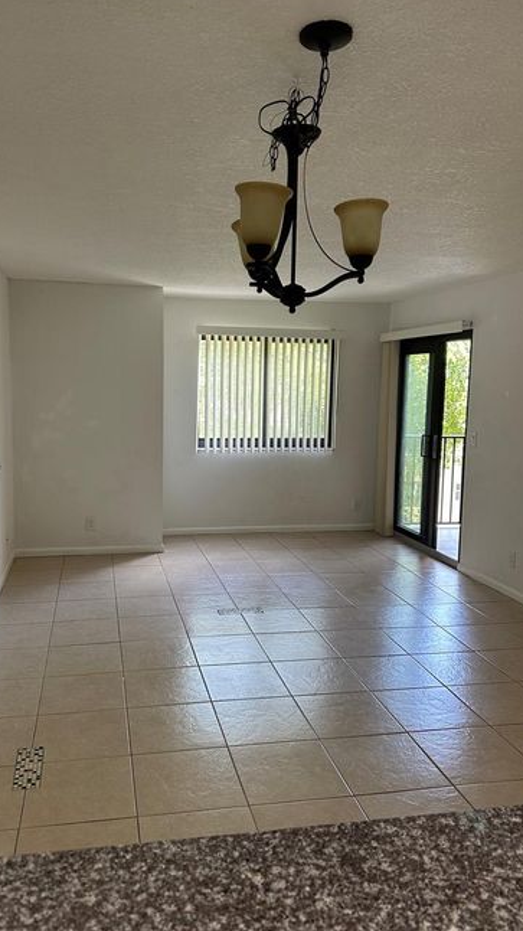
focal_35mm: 27
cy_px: 466
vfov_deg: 69.9
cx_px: 212
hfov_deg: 42.7
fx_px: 666
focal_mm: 6.86
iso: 160
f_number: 1.78
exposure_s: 1/120
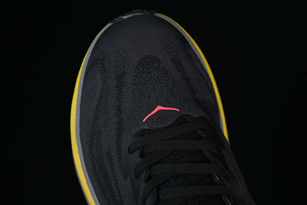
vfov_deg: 18.2
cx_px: 154
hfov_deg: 27.0
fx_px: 640
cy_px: 102
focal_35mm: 75
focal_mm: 50
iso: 160
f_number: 6.3
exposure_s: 1/50
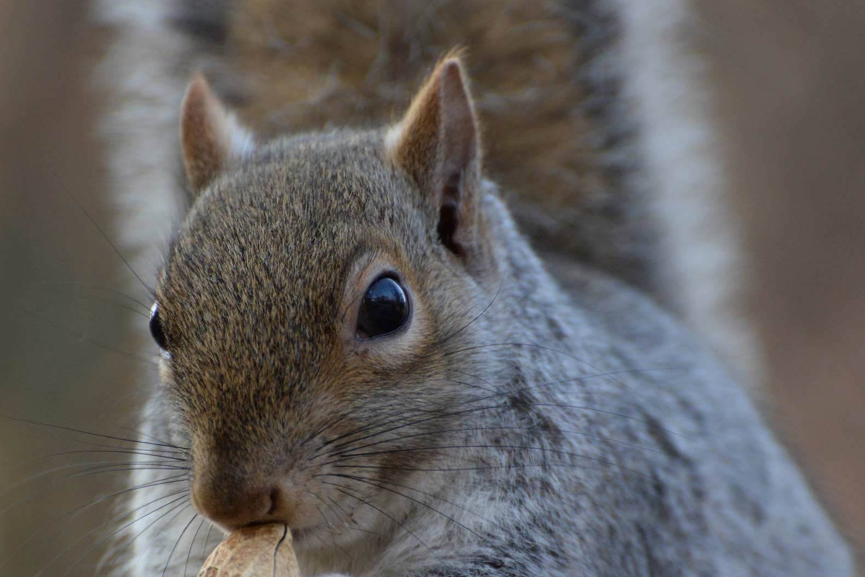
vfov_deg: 3.0
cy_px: 422
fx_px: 10960
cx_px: 408
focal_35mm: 456
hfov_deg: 4.5
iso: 2000
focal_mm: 300
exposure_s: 1/640
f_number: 5.6
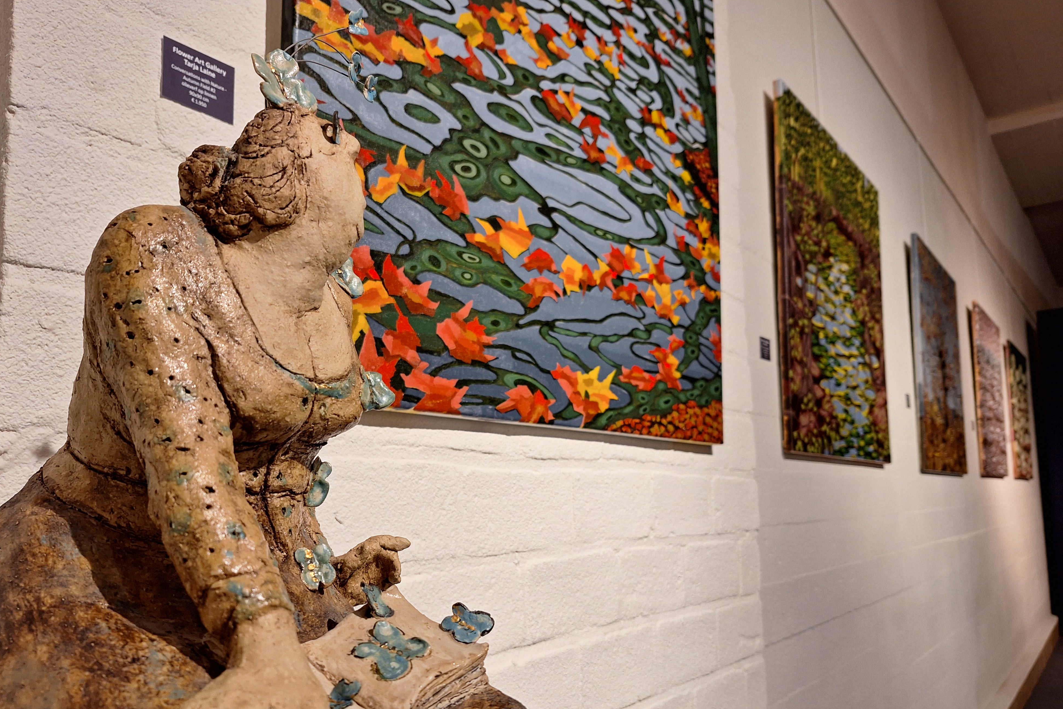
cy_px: 409
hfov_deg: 71.5
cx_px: 509
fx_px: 738
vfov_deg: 51.1
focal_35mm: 25
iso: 125
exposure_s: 1/50
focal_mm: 5.54
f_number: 1.8
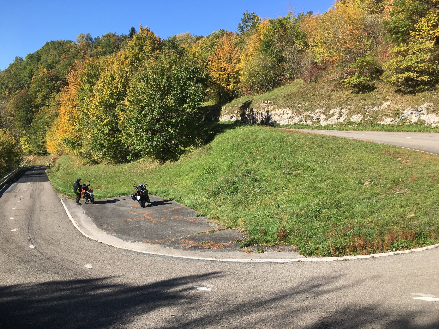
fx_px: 368
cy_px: 164
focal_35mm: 29
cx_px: 220
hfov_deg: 61.7
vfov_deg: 48.2
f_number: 2.2
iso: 25
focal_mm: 4.15
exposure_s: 1/986
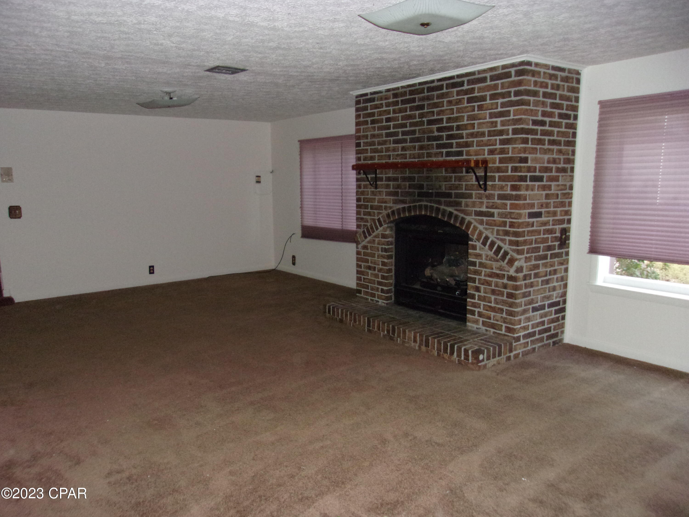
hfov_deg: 65.3
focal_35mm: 27
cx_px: 344
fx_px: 537
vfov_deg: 51.4
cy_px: 258
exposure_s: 1/34
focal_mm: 4.9
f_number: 3
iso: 400
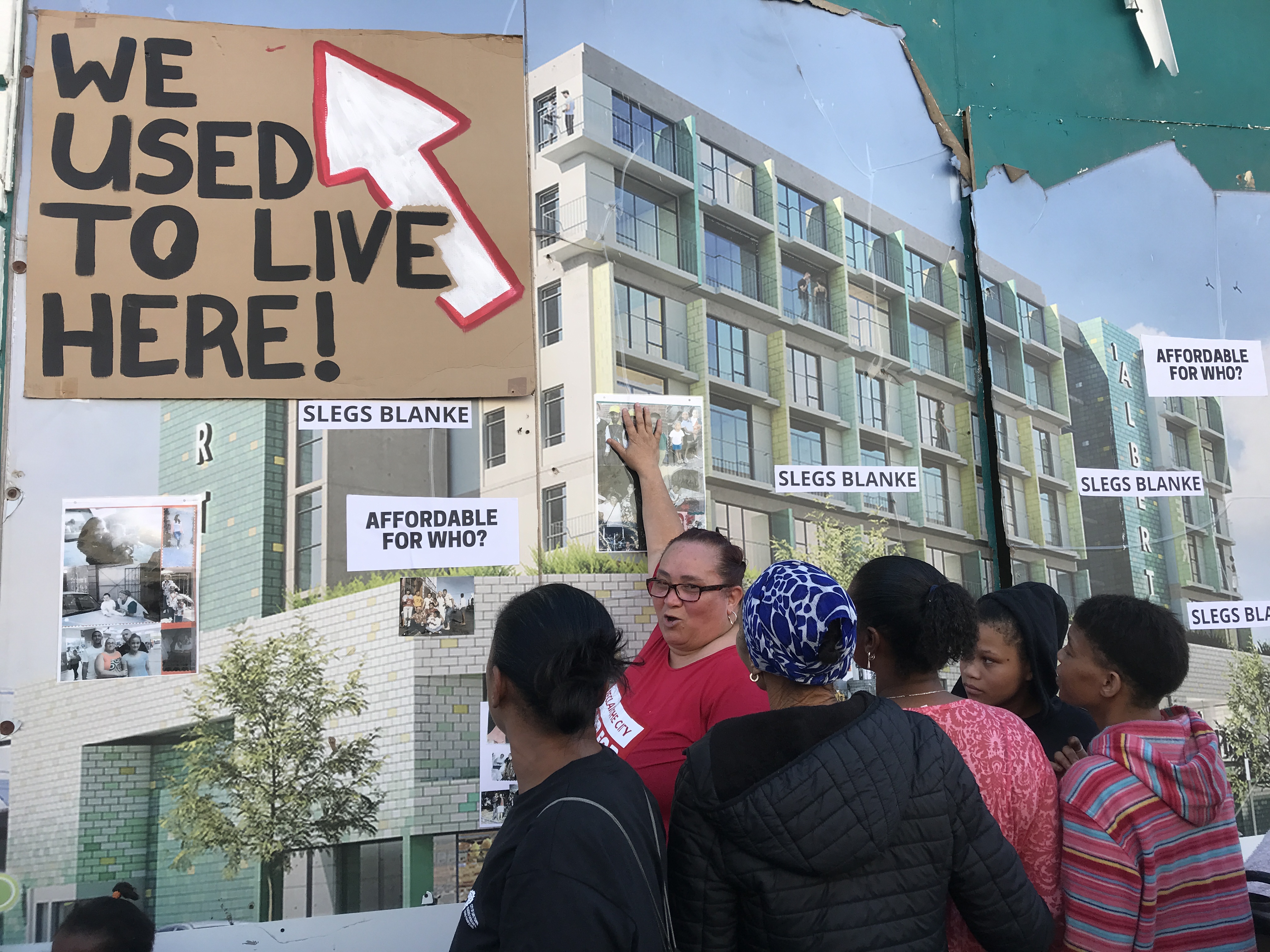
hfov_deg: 63.4
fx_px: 1027
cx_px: 635
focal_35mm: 28
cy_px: 476
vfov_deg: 49.7
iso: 20
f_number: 1.8
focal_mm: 3.99
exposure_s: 1/360
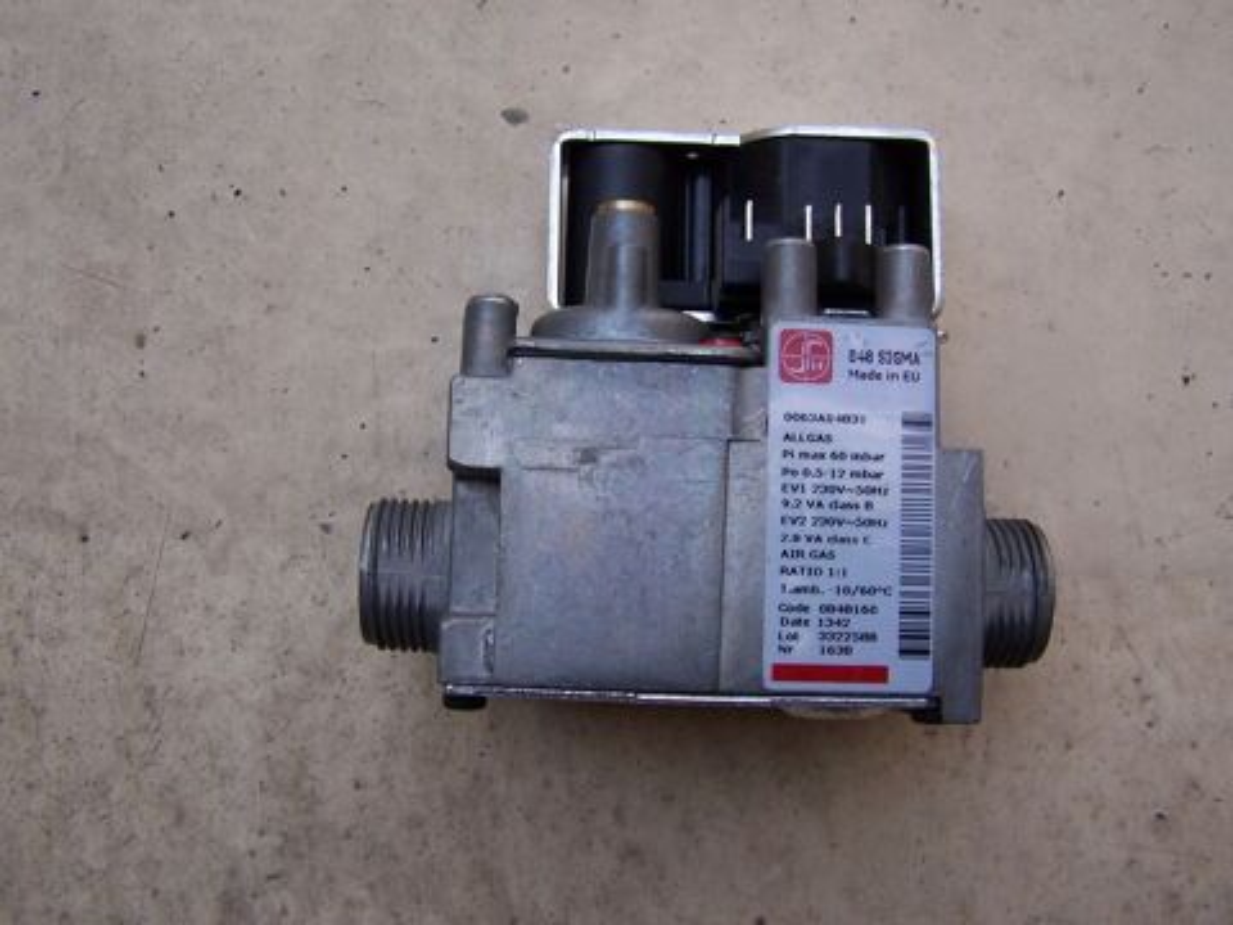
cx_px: 616
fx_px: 1354
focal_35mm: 38
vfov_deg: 37.7
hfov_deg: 49.0
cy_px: 462
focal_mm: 6.3
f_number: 2.8
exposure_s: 1/500
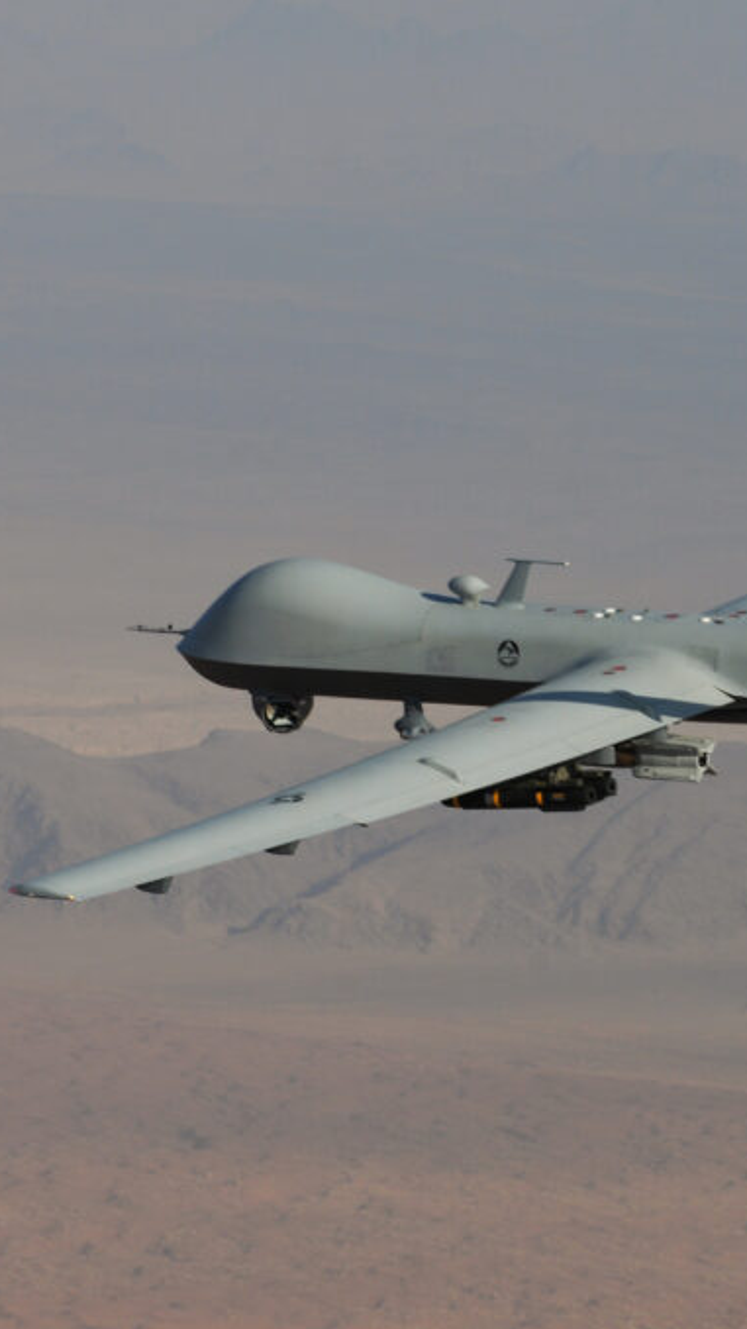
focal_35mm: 403
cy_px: 664
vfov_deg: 5.4
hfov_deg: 3.0
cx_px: 588
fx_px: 14202
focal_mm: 170
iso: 200
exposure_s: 1/400
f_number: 10
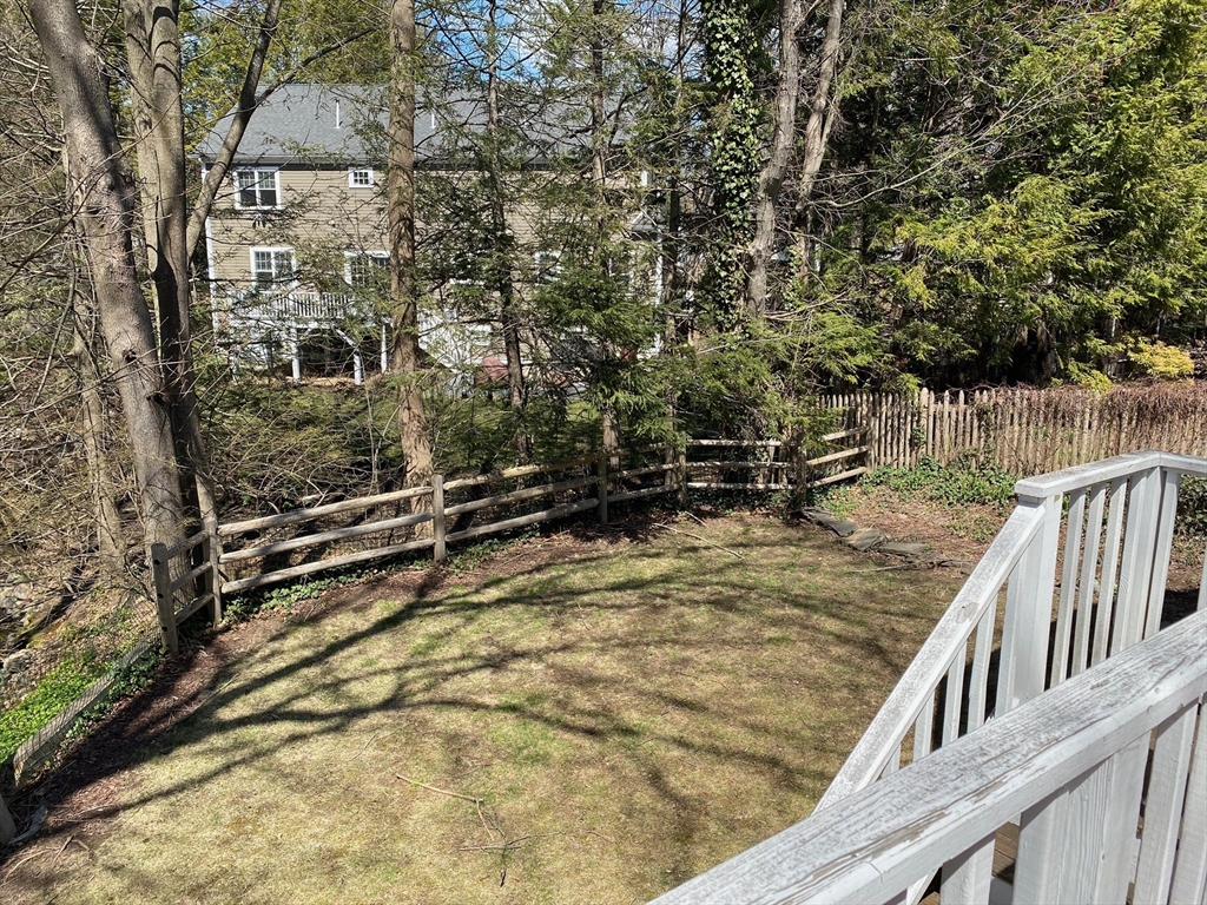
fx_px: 907
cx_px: 604
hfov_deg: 67.3
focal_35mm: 26
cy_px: 452
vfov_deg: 53.1
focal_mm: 4.25
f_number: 1.8
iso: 32
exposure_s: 1/1678
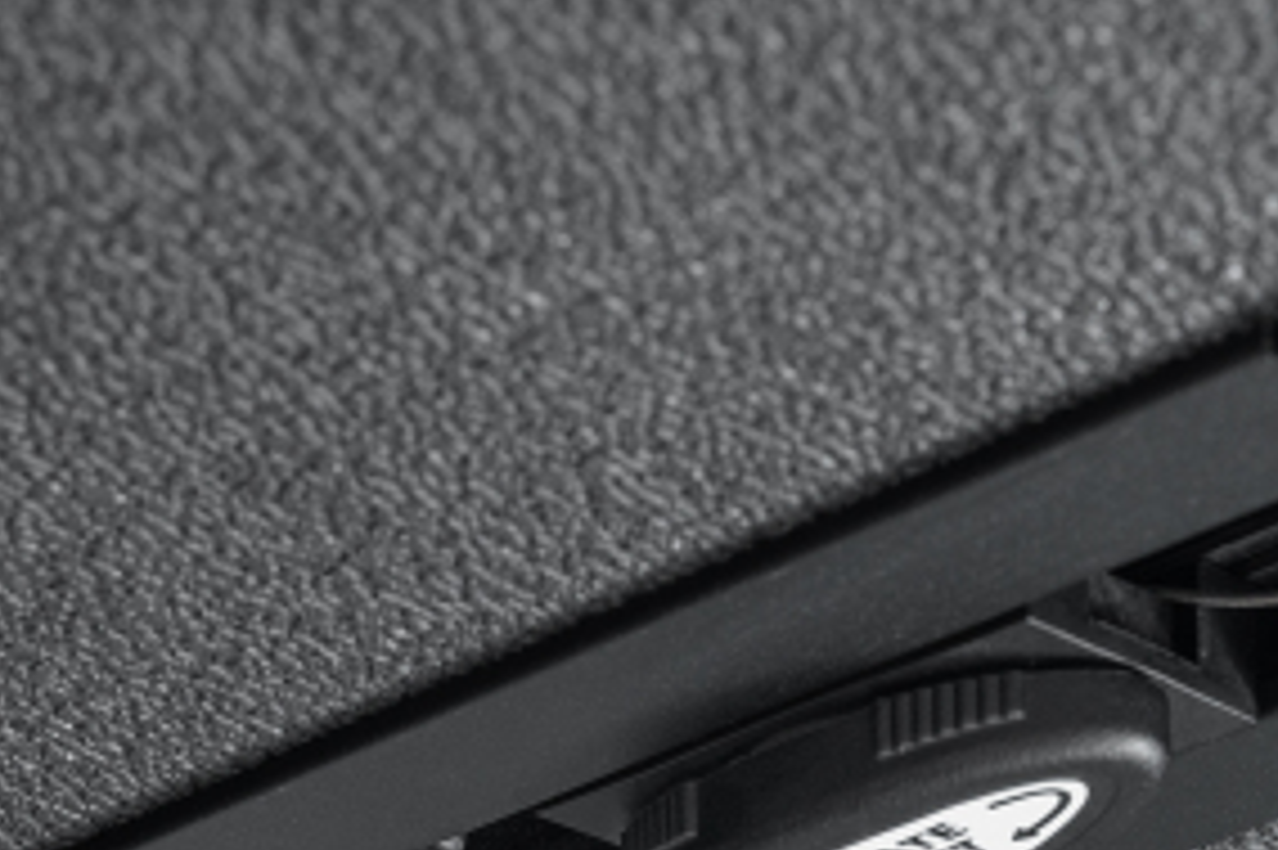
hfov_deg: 14.9
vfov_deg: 9.7
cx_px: 572
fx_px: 4896
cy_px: 1140
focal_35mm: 138
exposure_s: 1/250
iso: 400
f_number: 10
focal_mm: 49
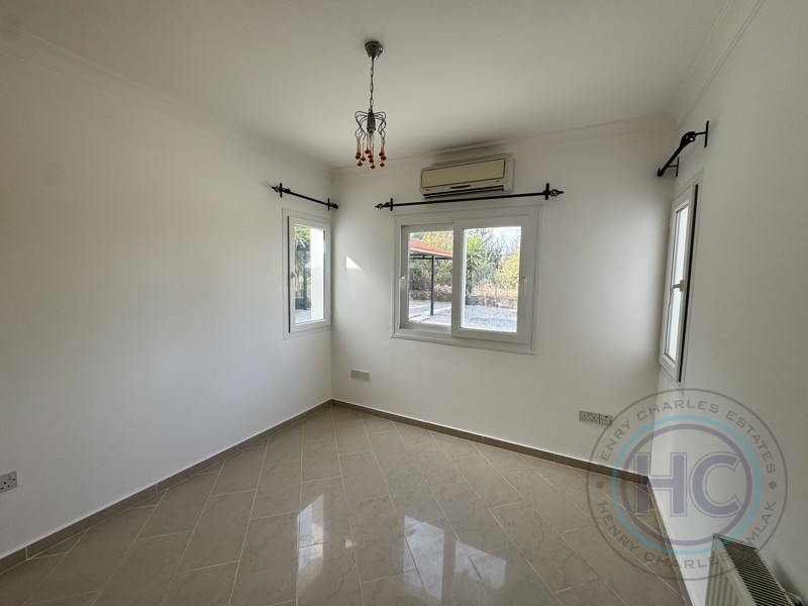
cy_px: 303
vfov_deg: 85.7
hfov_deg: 102.1
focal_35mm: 14
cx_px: 404
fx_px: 327
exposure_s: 1/185
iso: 40
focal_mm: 2.22
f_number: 2.2
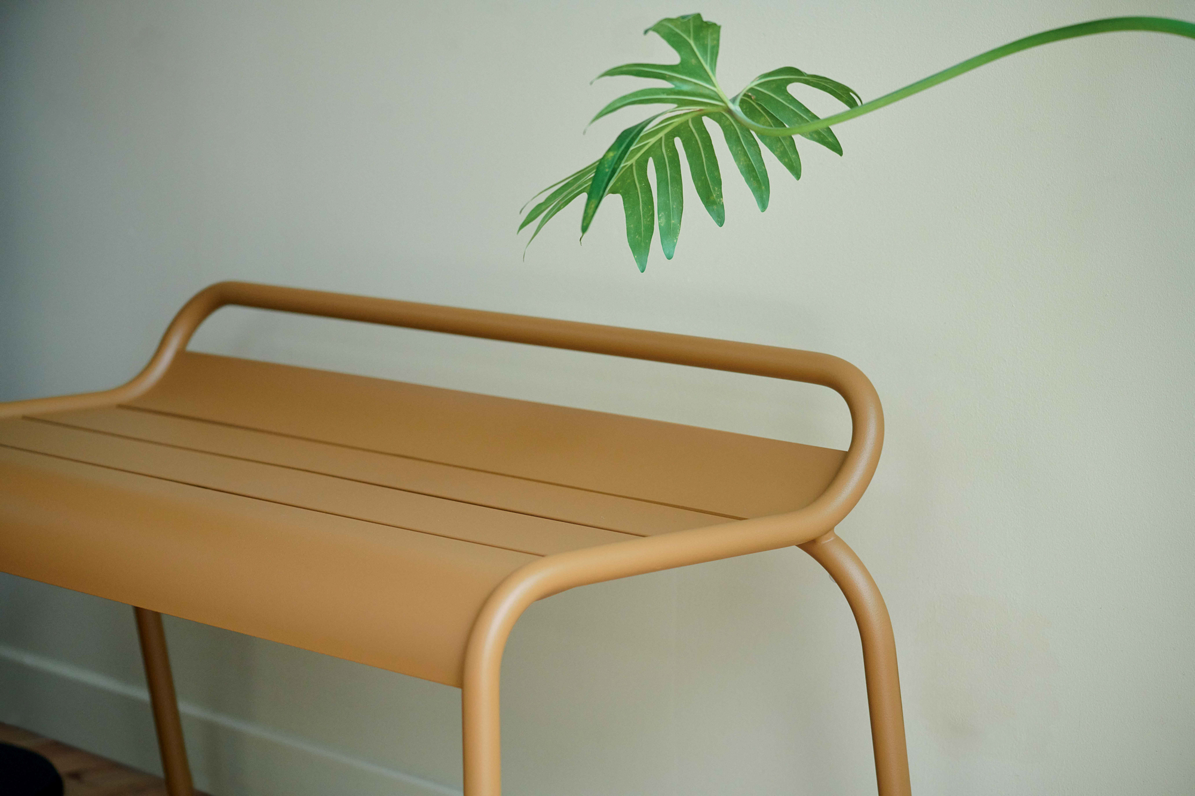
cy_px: 398
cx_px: 598
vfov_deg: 17.1
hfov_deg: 25.4
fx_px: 2655
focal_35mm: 80
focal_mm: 80
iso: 1600
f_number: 4
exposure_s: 1/400
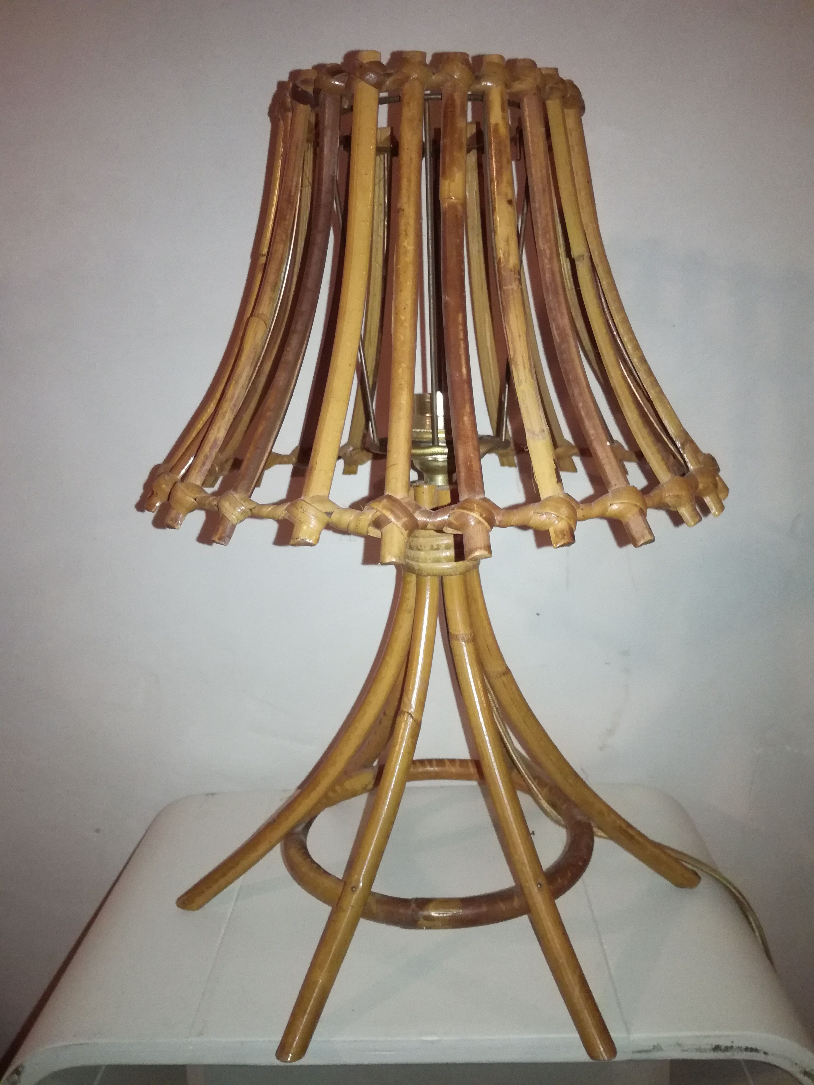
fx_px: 847
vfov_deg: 65.3
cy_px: 542
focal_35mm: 27
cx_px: 407
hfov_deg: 51.4
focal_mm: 3.79
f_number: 2
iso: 400
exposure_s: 1/24
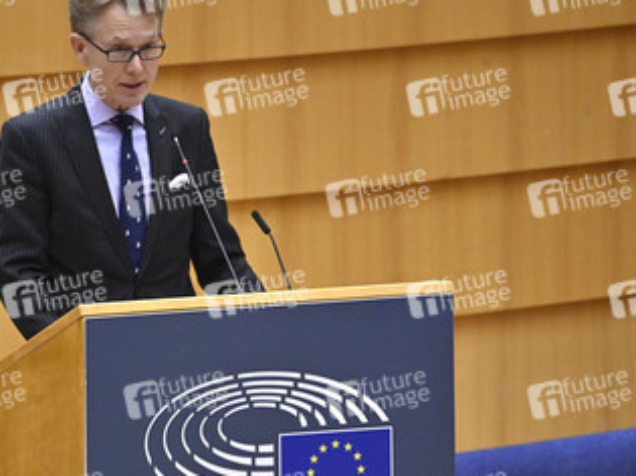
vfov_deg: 1.8
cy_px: 244
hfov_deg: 2.4
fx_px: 15134
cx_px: 202
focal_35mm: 824
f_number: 6.3
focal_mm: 600
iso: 5000
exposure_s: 1/640
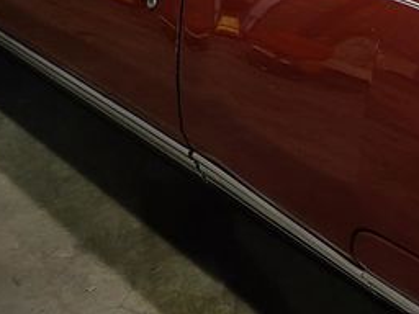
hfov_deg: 26.5
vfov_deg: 21.0
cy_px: -65
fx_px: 787
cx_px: 502
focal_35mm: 65
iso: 100
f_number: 1.8
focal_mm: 5.4
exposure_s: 1/59
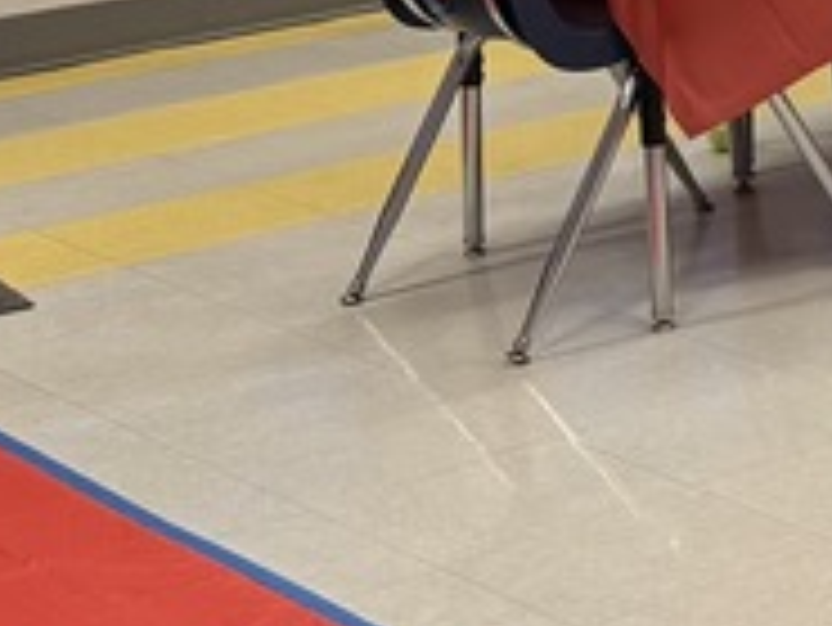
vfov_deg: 11.0
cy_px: -95
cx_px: 2181
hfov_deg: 11.4
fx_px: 3199
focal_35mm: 133
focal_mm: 6.76
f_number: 1.78
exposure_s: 1/60
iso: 200
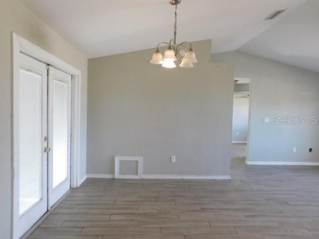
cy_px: 120
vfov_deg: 58.9
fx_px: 212
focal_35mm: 23
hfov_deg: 73.9
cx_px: 160
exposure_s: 1/30
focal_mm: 4
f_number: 3
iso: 160
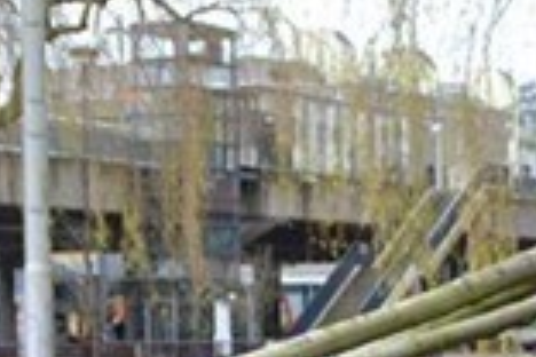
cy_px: 597
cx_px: 419
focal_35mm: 144
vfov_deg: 9.2
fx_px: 2143
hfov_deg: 14.2
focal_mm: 25
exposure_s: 1/80
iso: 400
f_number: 4.5
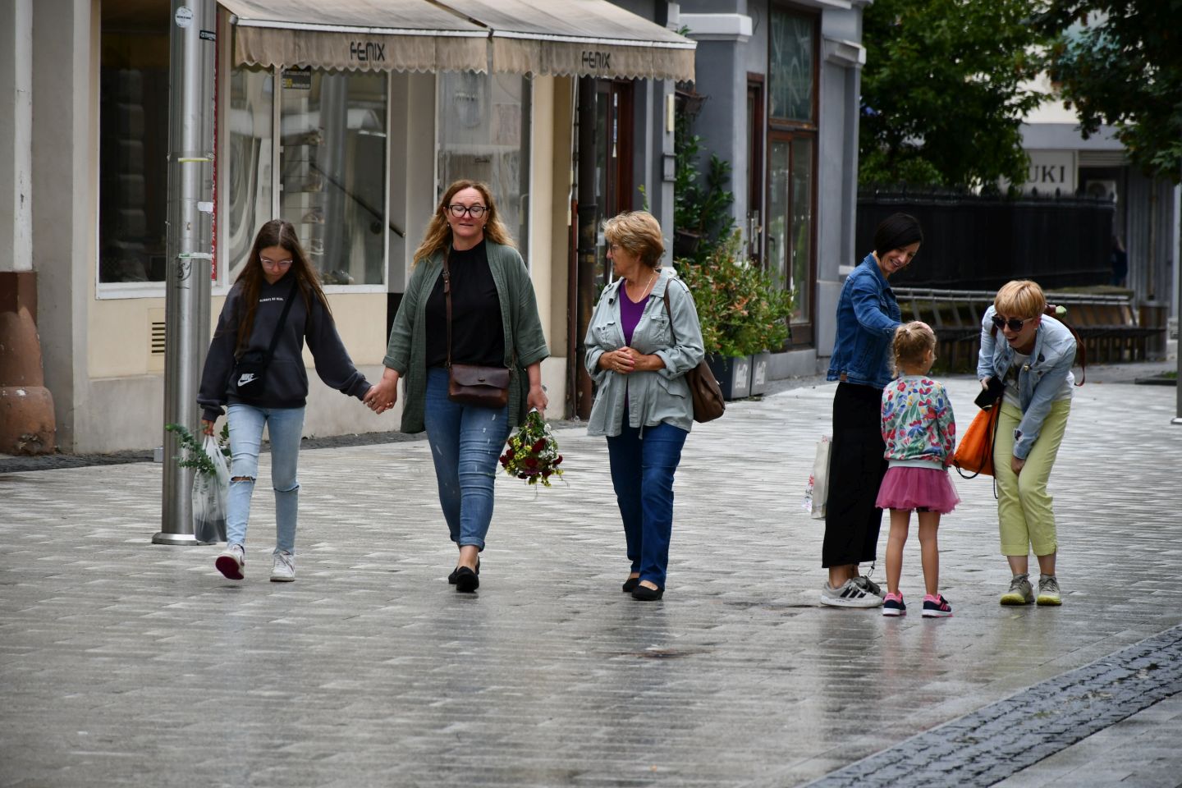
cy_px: 394
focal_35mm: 210
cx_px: 591
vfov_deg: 6.5
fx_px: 6894
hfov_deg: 9.8
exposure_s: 1/500
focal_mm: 140
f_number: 5.6
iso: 400
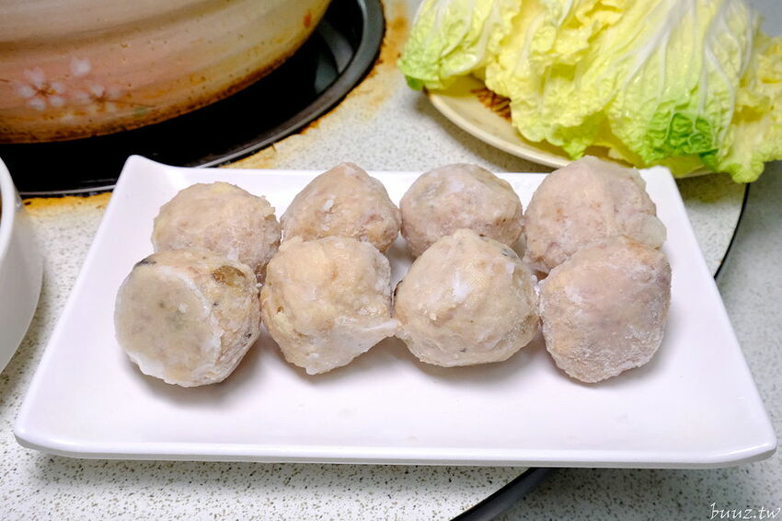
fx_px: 630
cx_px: 391
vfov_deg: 44.9
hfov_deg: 63.7
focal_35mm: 29
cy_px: 260
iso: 3200
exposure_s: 1/100
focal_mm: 19.6
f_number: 8
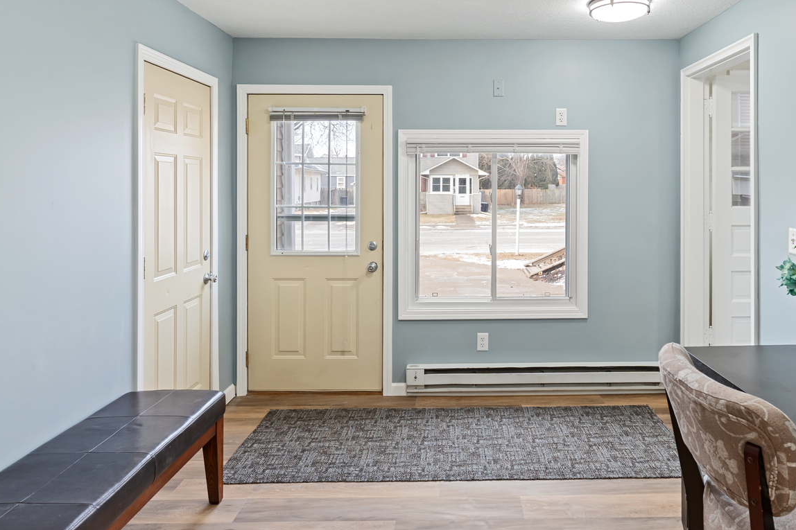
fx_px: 531
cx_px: 465
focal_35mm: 24
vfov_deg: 53.1
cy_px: 257
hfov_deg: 73.2
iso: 400
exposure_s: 1/15
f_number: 5
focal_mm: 17
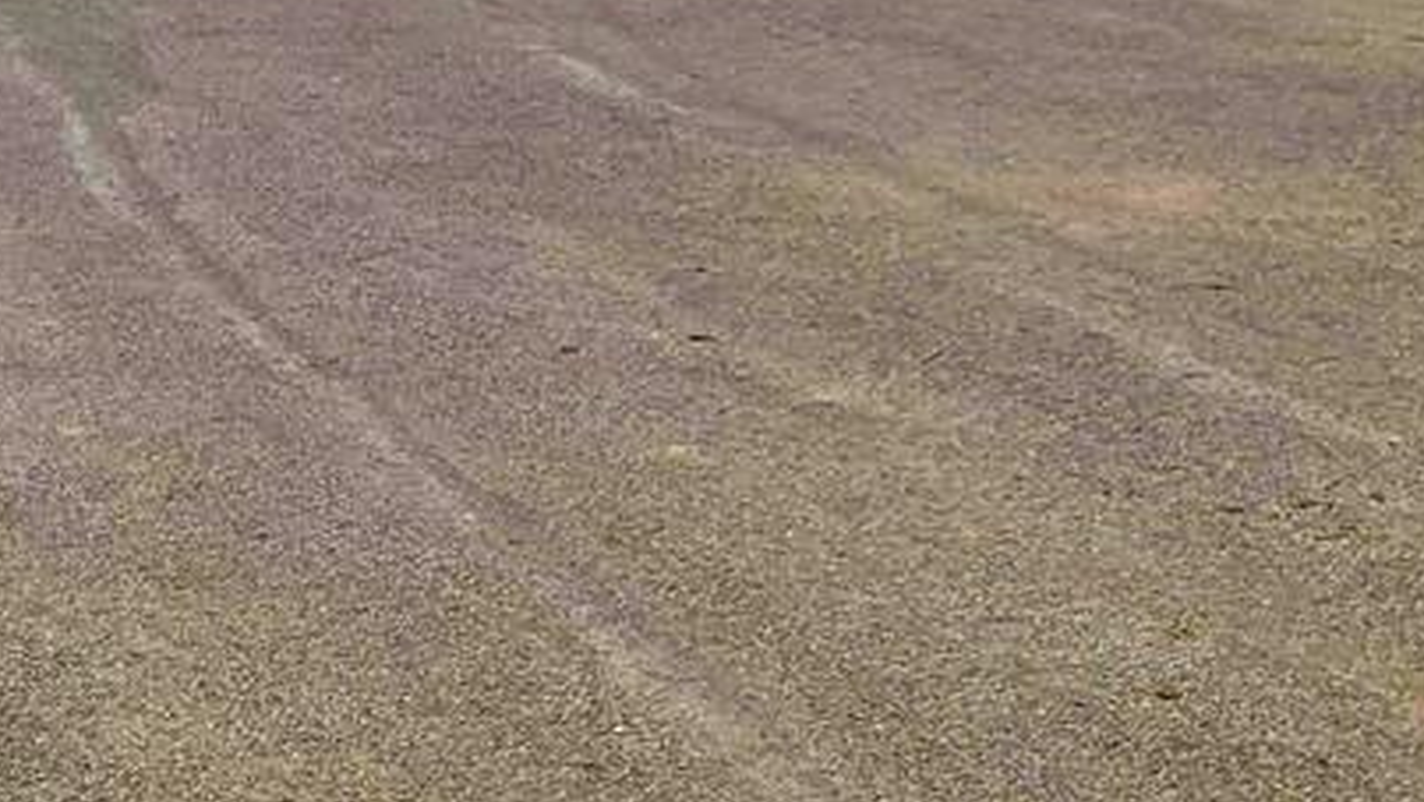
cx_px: -226
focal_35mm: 72
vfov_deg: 16.4
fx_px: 2720
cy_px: -39
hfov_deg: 26.5
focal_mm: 4.25
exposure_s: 1/8000
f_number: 1.8
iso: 25
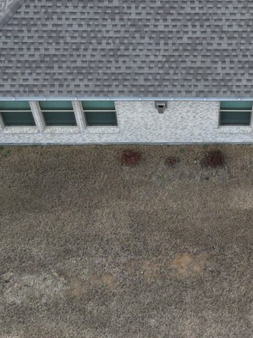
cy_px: 85
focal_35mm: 78
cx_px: 199
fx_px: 761
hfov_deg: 18.7
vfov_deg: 24.8
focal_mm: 6.72
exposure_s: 1/100
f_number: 1.7
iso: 100
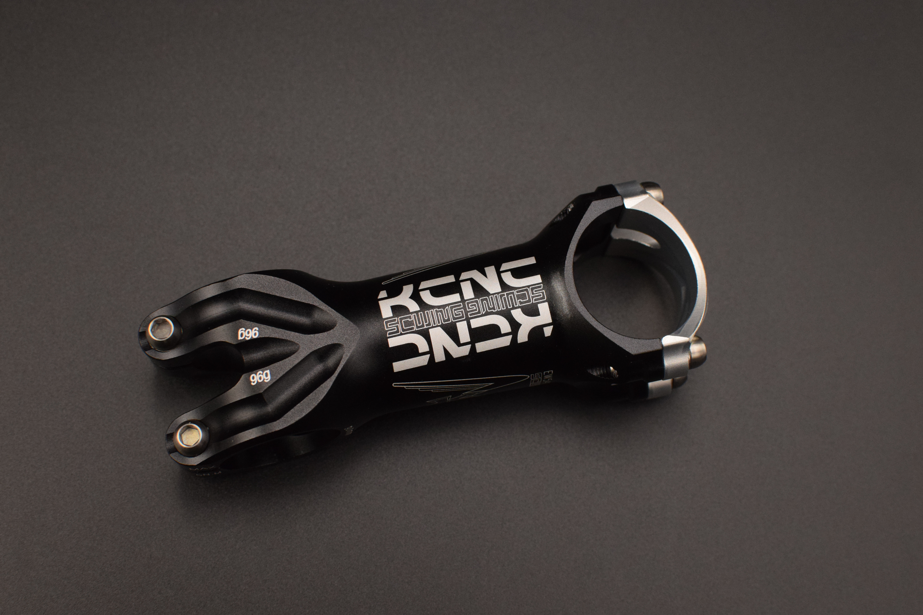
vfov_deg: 25.8
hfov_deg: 37.9
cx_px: 462
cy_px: 308
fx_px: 1346
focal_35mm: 52
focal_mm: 35
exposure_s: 1/250
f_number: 6.3
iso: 1600
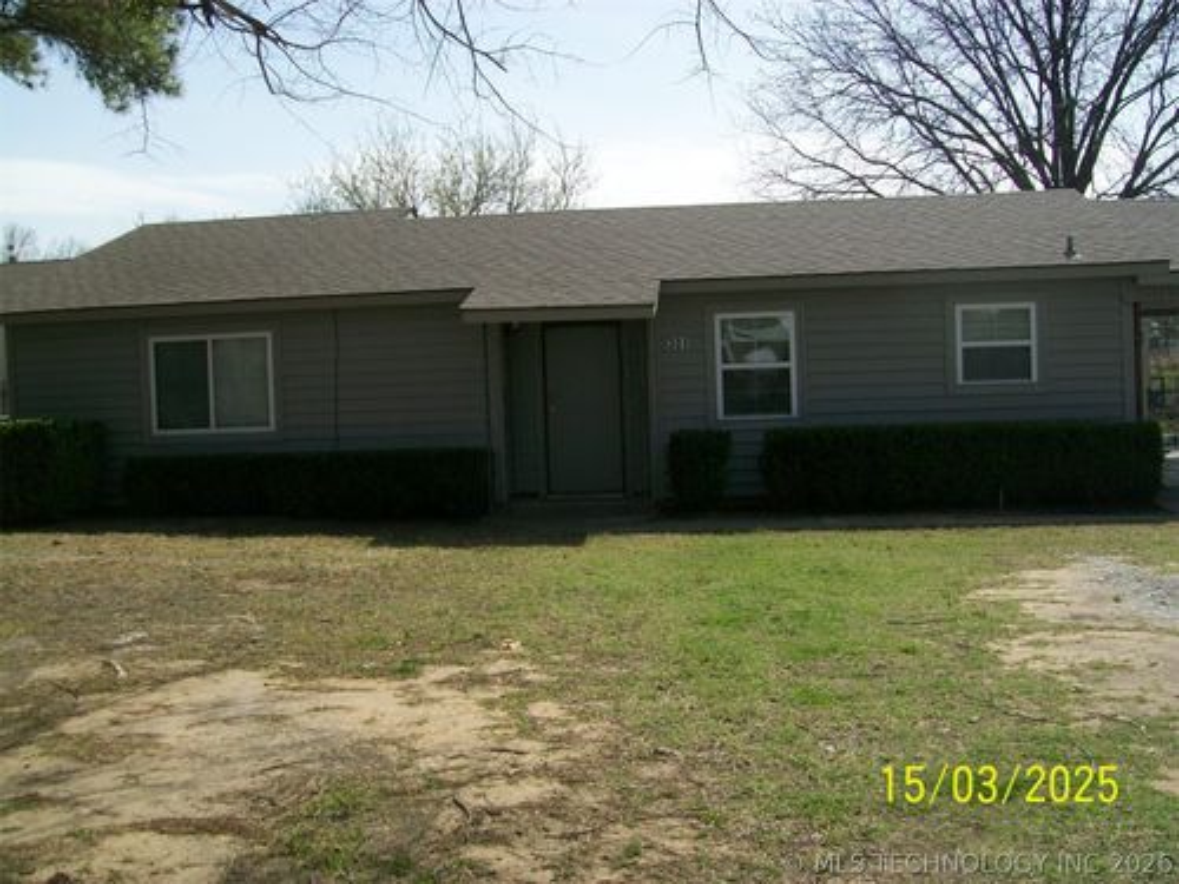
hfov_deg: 51.4
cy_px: 442
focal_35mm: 36
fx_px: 1226
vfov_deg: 39.7
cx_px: 590
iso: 64
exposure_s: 1/400
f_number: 4.8
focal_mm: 6
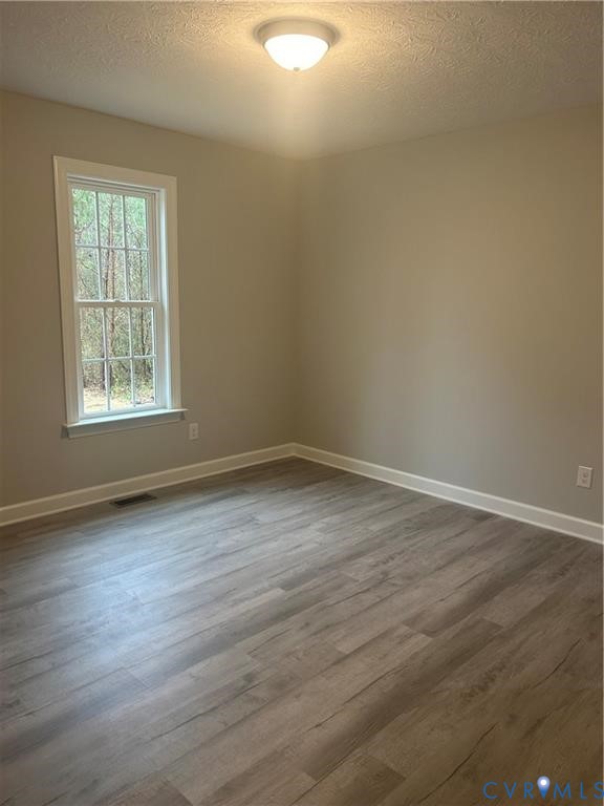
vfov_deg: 67.3
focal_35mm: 26
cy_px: 403
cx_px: 302
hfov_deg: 53.1
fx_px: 605
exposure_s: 1/120
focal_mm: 5.7
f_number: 1.5
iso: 125
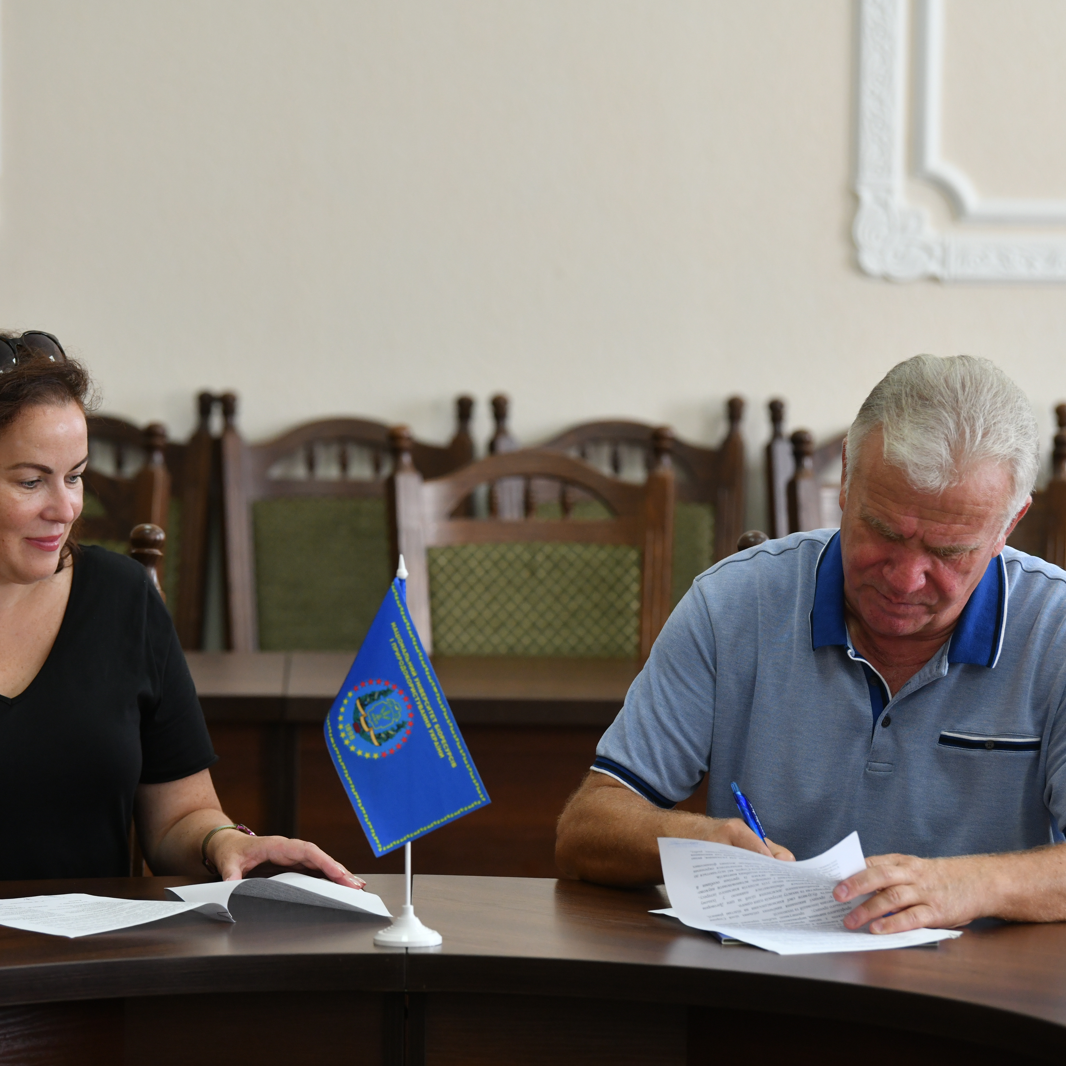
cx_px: 437
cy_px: 534
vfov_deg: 10.1
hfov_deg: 10.1
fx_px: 6027
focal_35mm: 173
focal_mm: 135
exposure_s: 1/200
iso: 800
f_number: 4
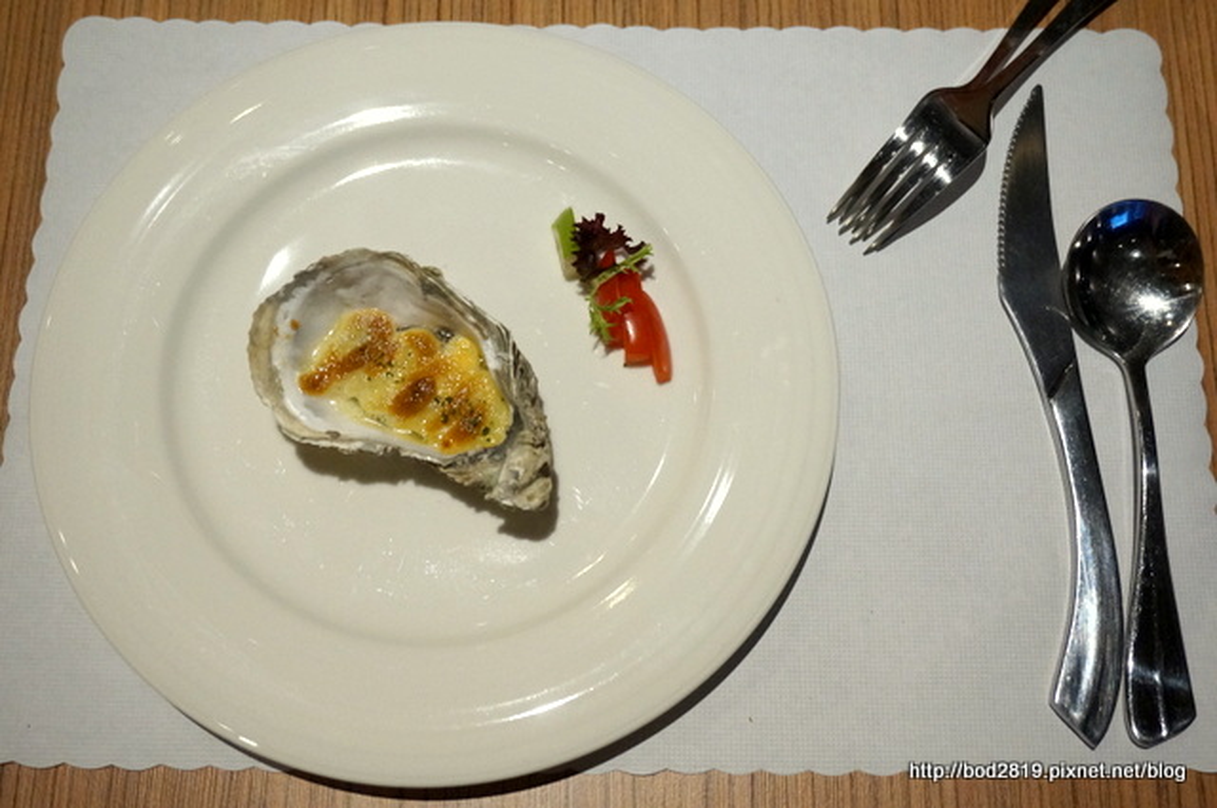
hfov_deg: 49.6
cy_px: 404
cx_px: 608
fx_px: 1317
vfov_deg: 34.1
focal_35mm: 39
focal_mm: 26
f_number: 4.5
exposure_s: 1/160
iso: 2000
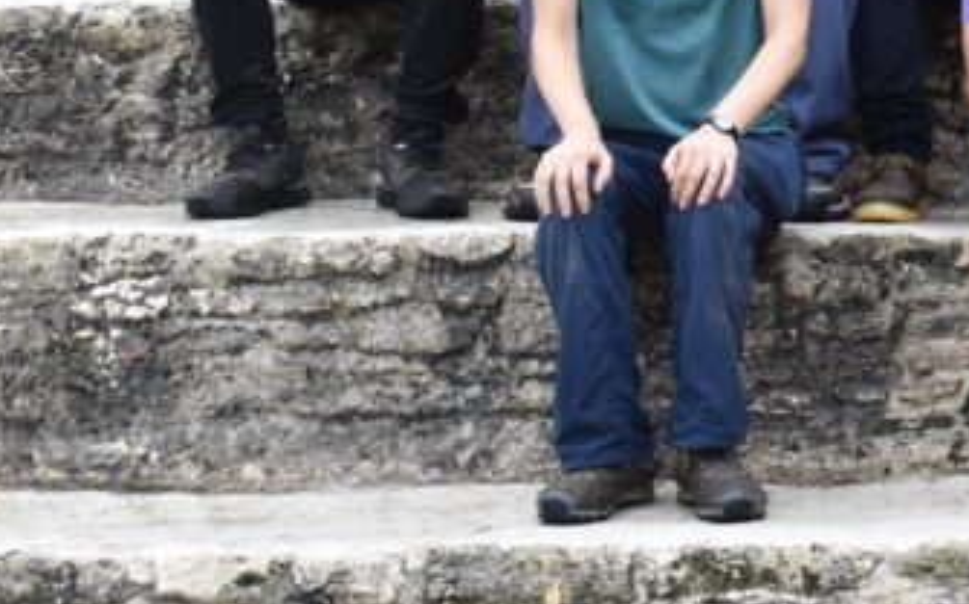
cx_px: 1371
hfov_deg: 12.6
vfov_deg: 8.1
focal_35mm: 159
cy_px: -163
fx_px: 4197
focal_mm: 34
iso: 400
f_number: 6.3
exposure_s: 1/160
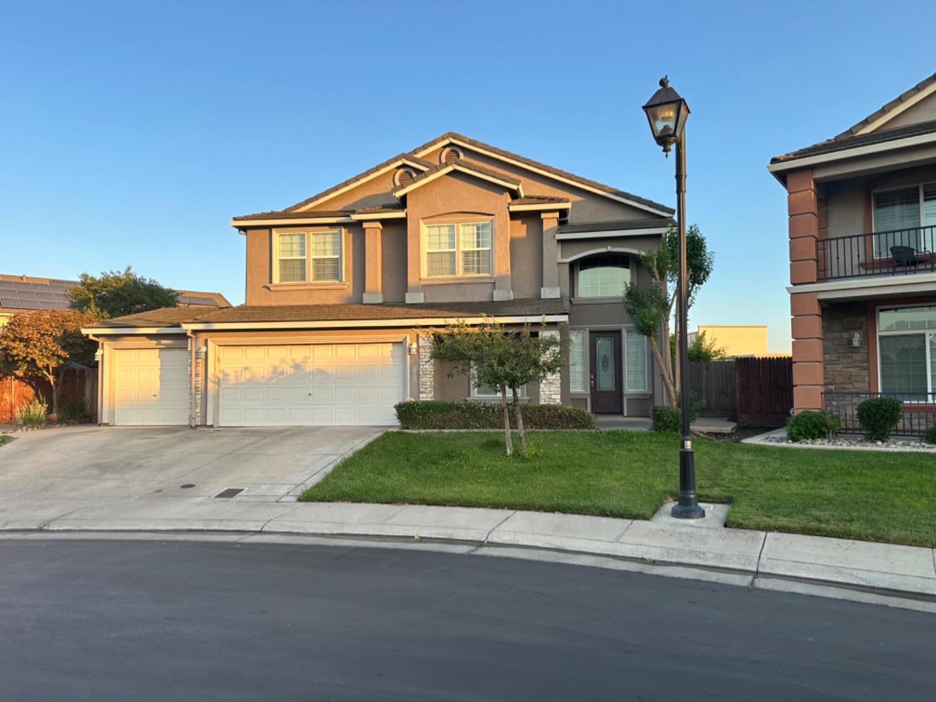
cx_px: 468
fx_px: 649
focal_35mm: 24
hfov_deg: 71.6
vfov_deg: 56.8
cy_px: 351
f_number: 1.78
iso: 80
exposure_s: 1/594
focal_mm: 6.86
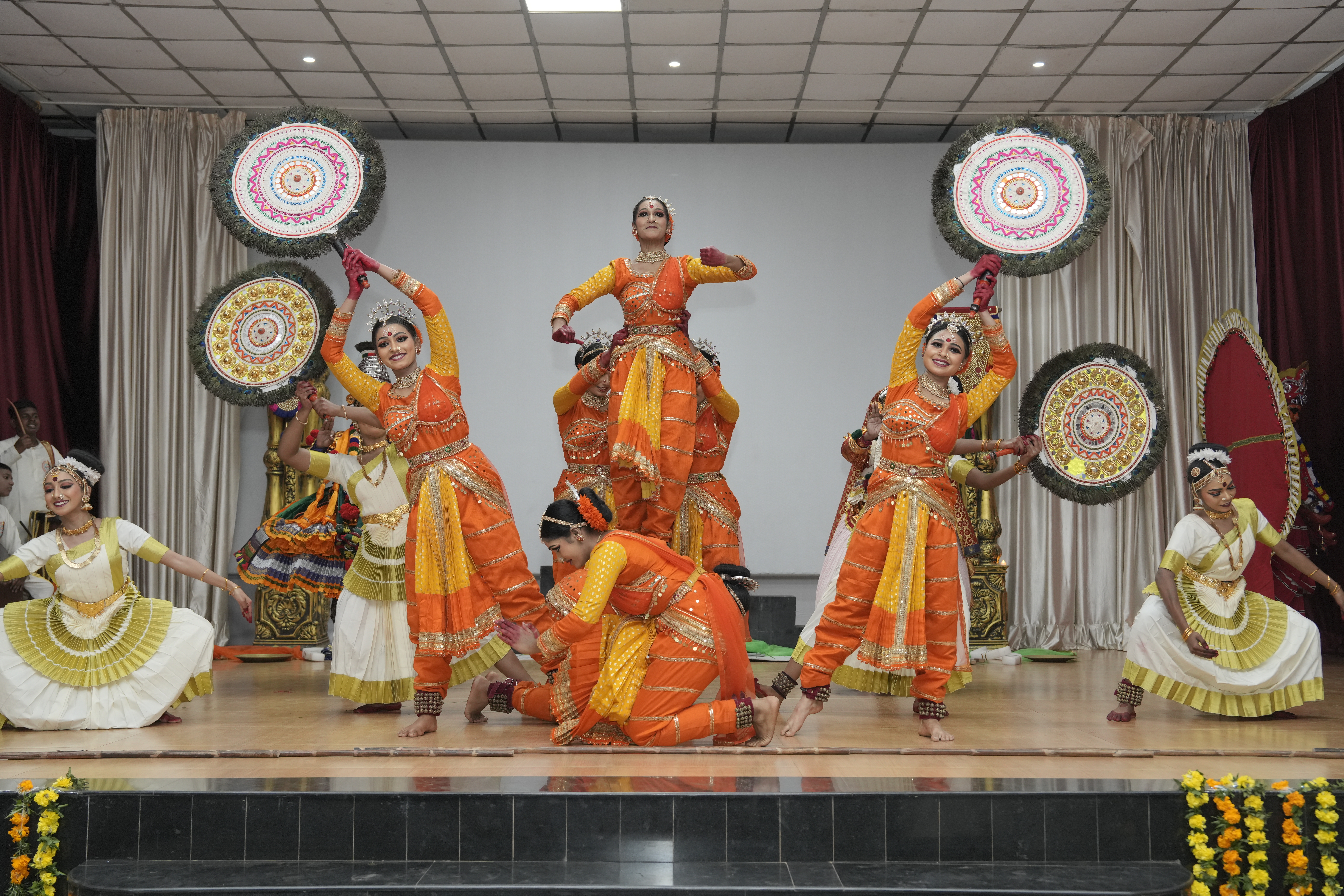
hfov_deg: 48.5
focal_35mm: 40
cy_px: 448
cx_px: 672
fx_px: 1493
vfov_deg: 33.4
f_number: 4
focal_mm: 40
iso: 1250
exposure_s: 1/160
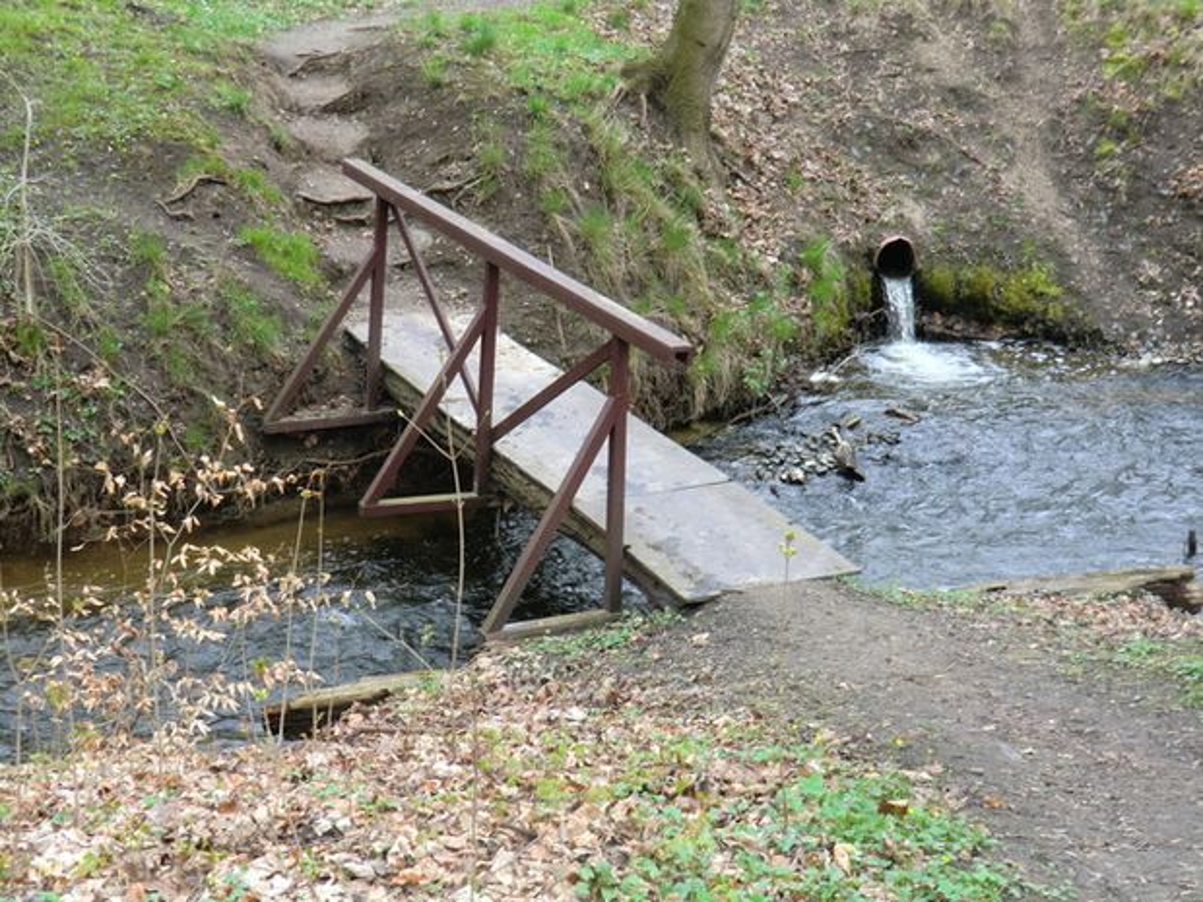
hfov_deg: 34.9
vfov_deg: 26.6
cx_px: 602
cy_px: 451
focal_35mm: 55
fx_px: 1911
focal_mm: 9.8
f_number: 4.2
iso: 64
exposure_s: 1/60
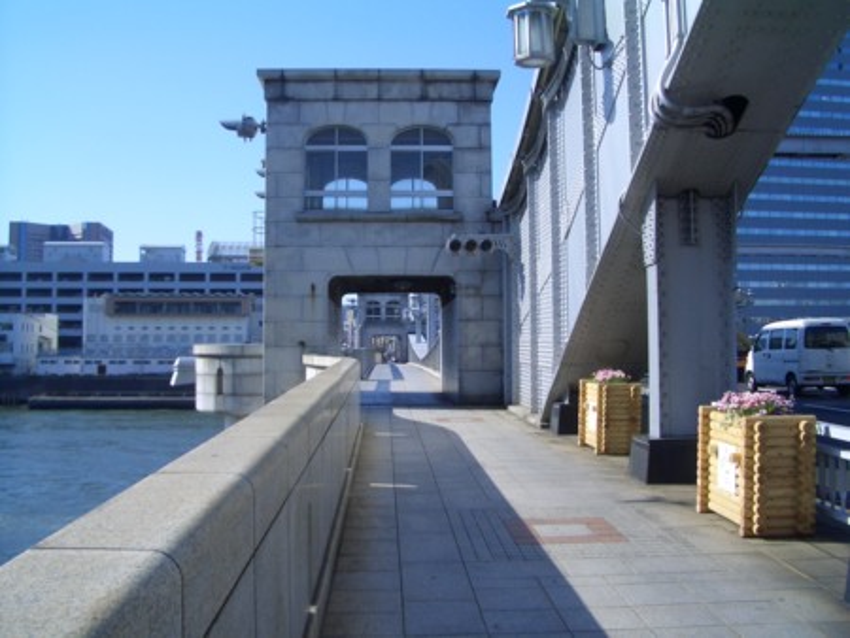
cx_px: 425
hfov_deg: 52.6
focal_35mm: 35
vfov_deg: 40.7
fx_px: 860
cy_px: 319
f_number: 4.3
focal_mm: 5.8
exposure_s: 1/500
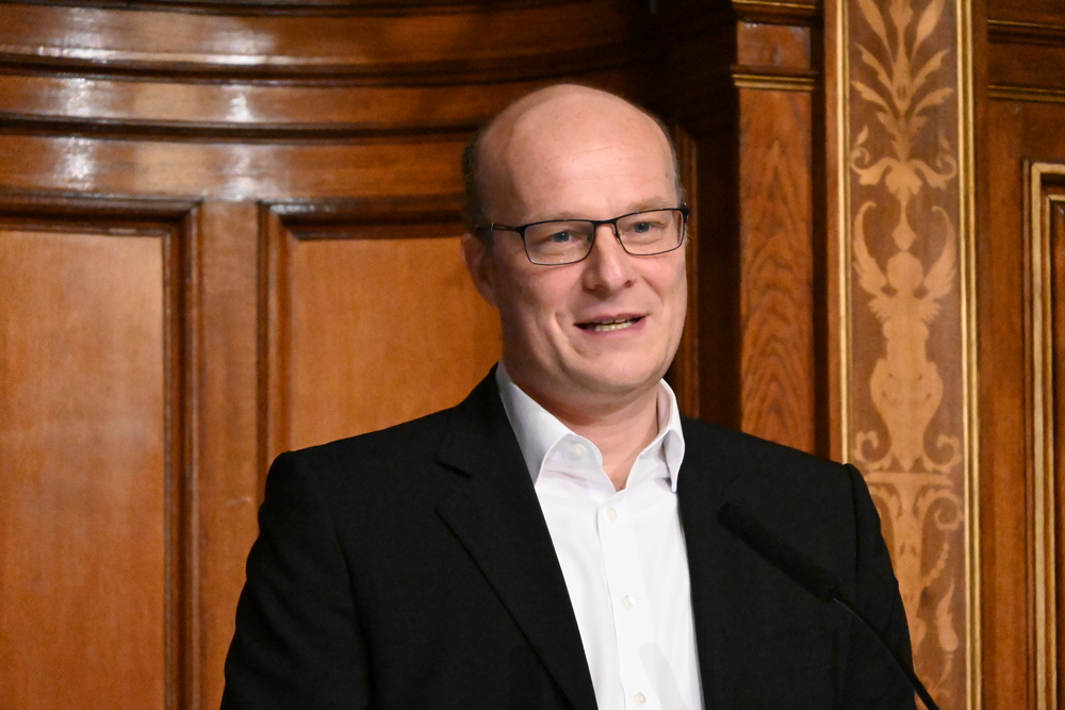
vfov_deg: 6.5
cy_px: 355
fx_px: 6213
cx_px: 532
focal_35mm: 210
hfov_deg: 9.8
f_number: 6.3
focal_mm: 140
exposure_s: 1/250
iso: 22800
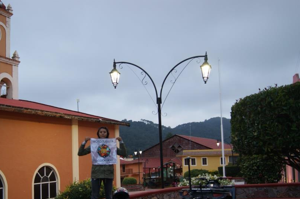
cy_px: 126
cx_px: 110
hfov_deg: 46.0
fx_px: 350
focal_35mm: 42
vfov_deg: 31.7
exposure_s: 1/40
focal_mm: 22
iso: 250
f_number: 4
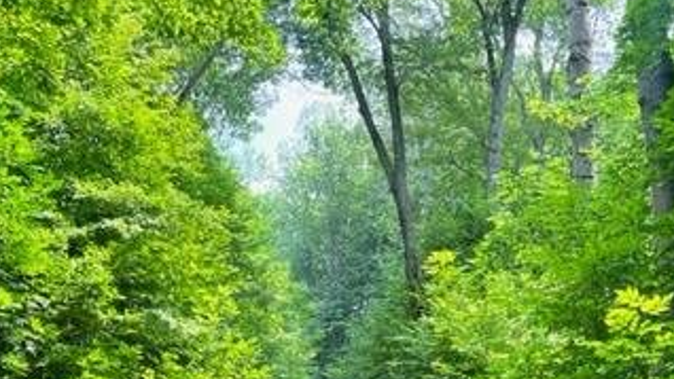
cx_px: 150
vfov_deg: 19.9
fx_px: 1019
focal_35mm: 57
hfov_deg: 35.6
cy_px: 440
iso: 50
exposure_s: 1/397
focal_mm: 5.7
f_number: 1.5
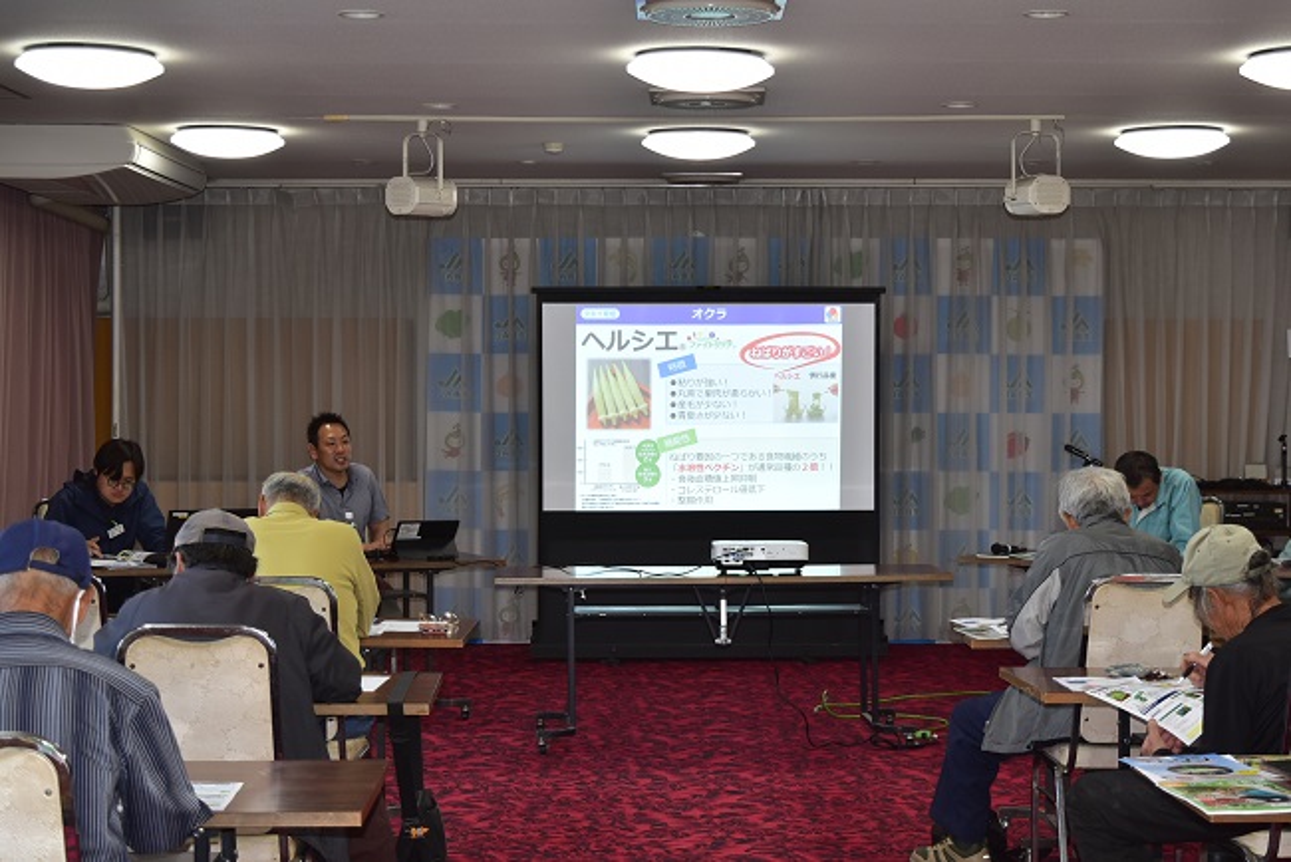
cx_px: 646
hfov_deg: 29.2
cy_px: 431
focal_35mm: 69
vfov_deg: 19.8
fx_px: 2475
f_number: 5
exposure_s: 1/80
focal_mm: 46
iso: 400
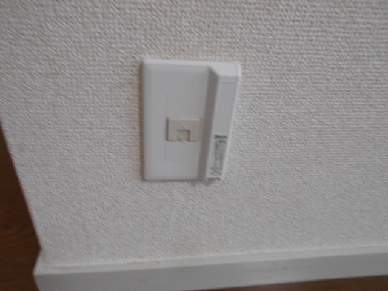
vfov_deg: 53.1
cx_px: 194
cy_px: 146
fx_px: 291
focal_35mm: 26
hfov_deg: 67.3
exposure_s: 1/30
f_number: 3.2
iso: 200
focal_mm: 4.6
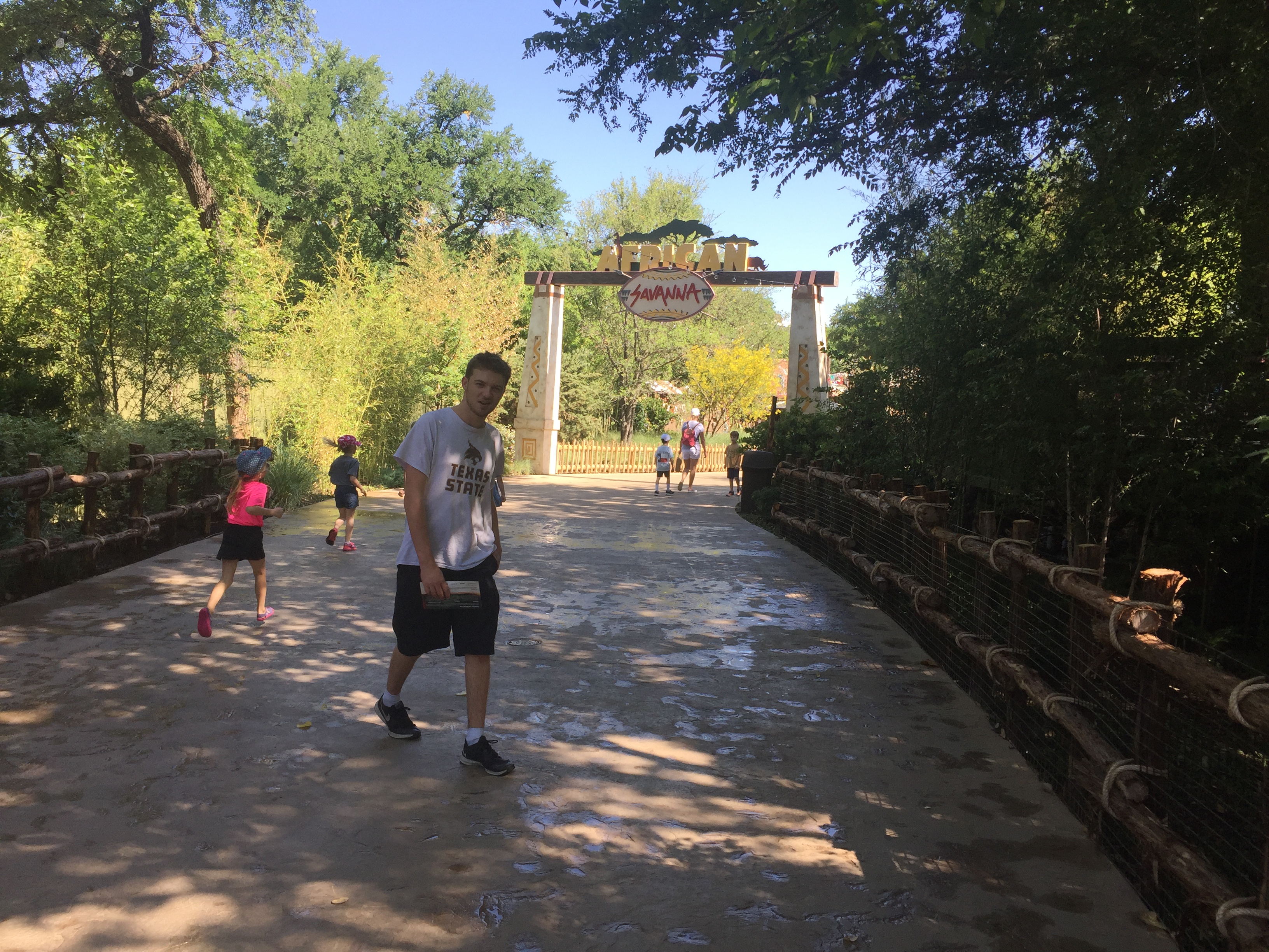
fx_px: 1063
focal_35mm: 29
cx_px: 634
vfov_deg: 48.2
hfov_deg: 61.7
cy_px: 476
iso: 32
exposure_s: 1/542
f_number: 2.2
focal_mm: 4.15
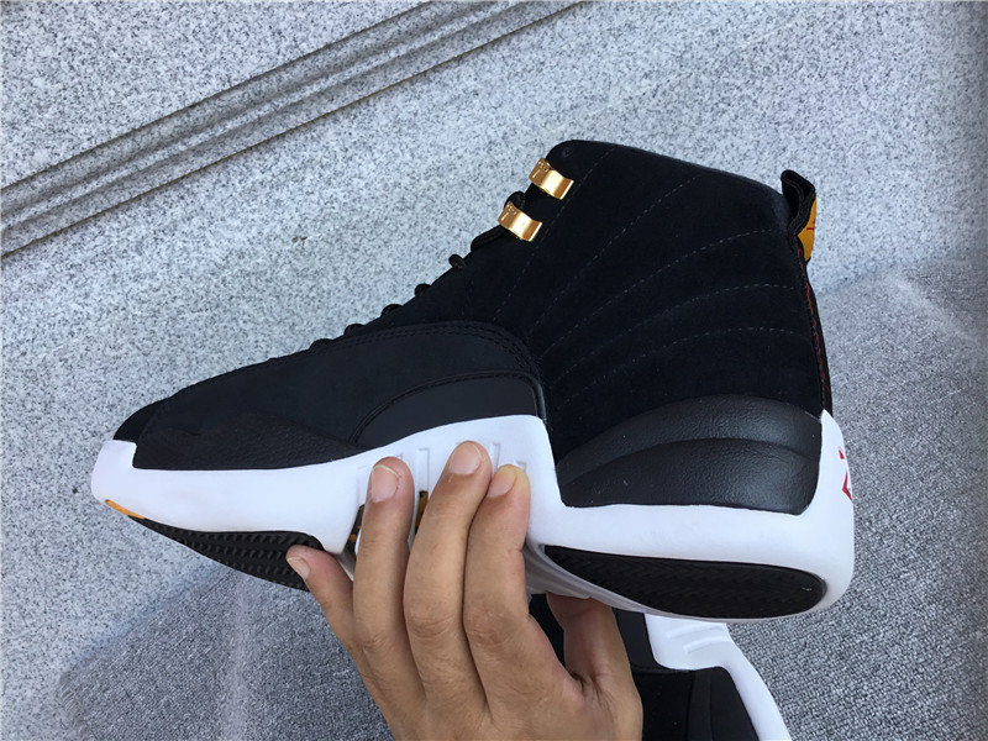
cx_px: 494
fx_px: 885
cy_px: 370
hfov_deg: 58.4
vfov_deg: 45.4
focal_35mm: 31
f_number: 2.4
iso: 25
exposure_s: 1/392
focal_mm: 3.3
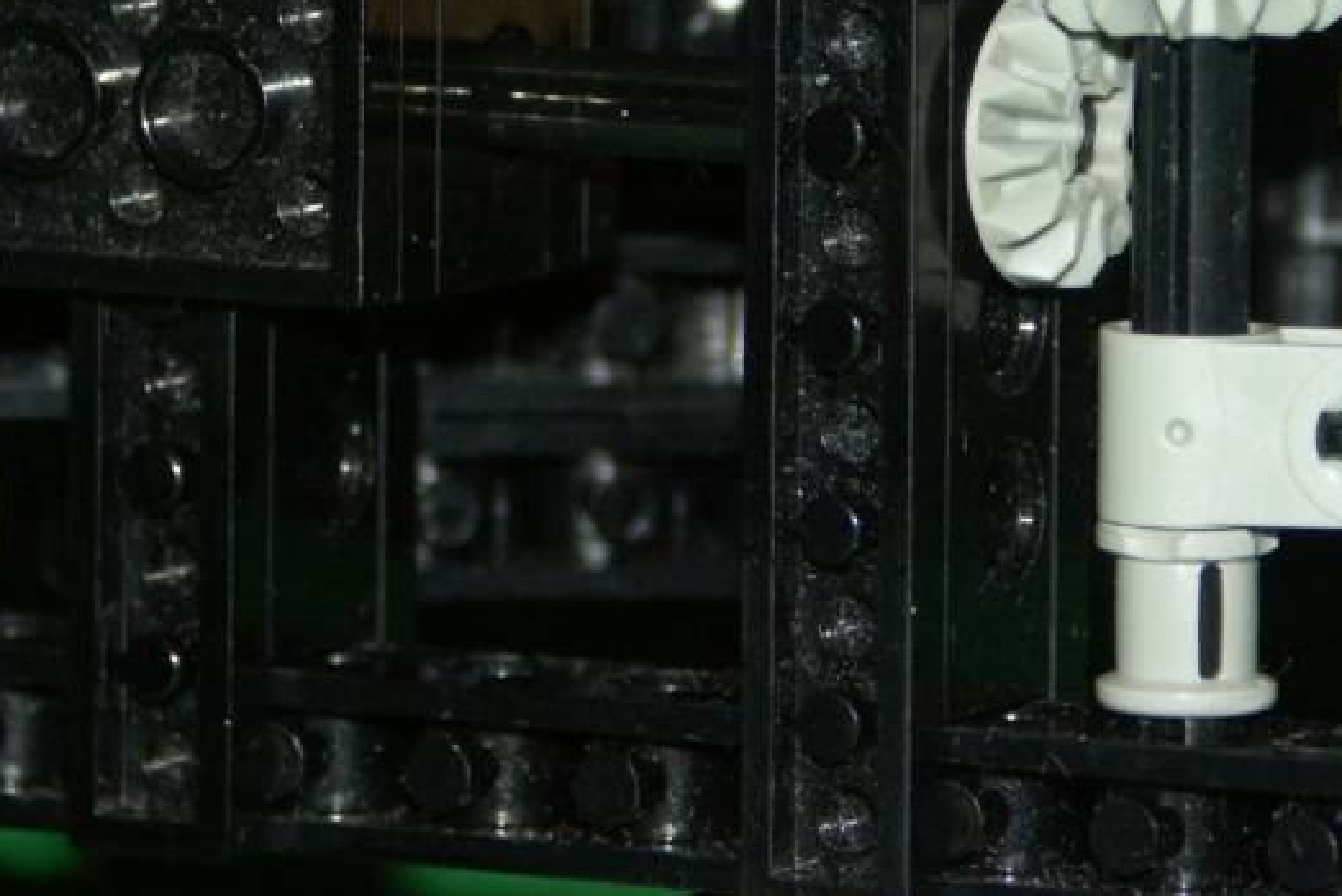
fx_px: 15175
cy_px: 149
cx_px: 672
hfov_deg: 5.1
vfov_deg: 3.4
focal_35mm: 407
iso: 200
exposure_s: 1/200
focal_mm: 50.8
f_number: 3.5
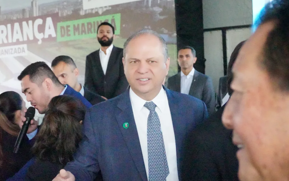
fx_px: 465
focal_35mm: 59
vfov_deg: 22.0
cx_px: 143
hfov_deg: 34.5
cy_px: 92
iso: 51200
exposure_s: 1/3200
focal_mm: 38
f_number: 5.6
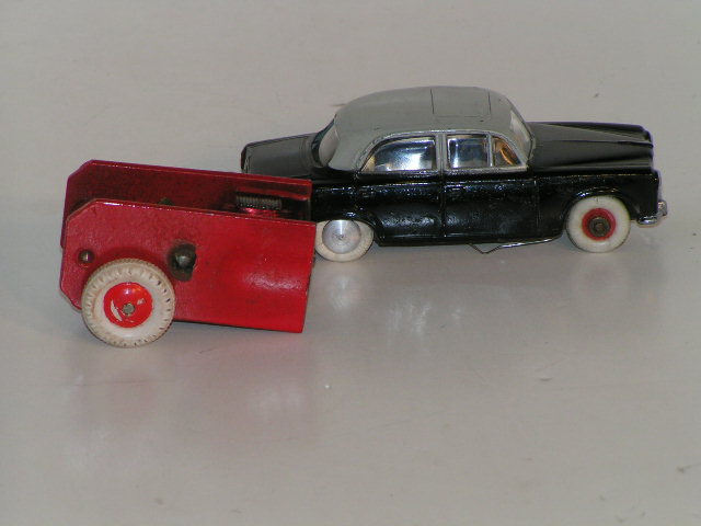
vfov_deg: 5.0
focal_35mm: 297
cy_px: 263
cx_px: 350
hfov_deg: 6.7
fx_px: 6014
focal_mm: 45.4
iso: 100
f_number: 5.6
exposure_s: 1/320
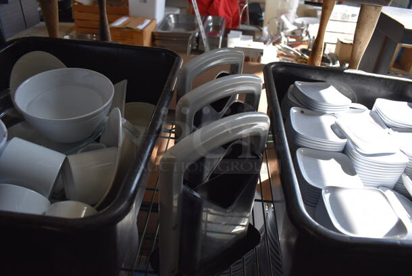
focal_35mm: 27
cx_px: 206
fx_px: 309
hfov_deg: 67.3
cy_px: 138
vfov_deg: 48.0
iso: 400
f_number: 5.6
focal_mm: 18
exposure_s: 1/250
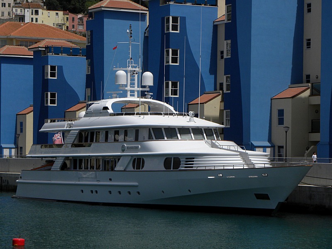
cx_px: 166
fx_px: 1237
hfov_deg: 15.3
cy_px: 124
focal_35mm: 129
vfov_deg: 11.5
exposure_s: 1/475
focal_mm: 23
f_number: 8
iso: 64
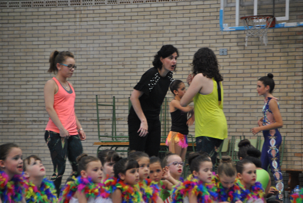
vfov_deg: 6.6
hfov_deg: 9.8
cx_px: 152
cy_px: 102
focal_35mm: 210
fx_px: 1770
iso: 800
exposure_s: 1/80
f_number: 6
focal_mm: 140
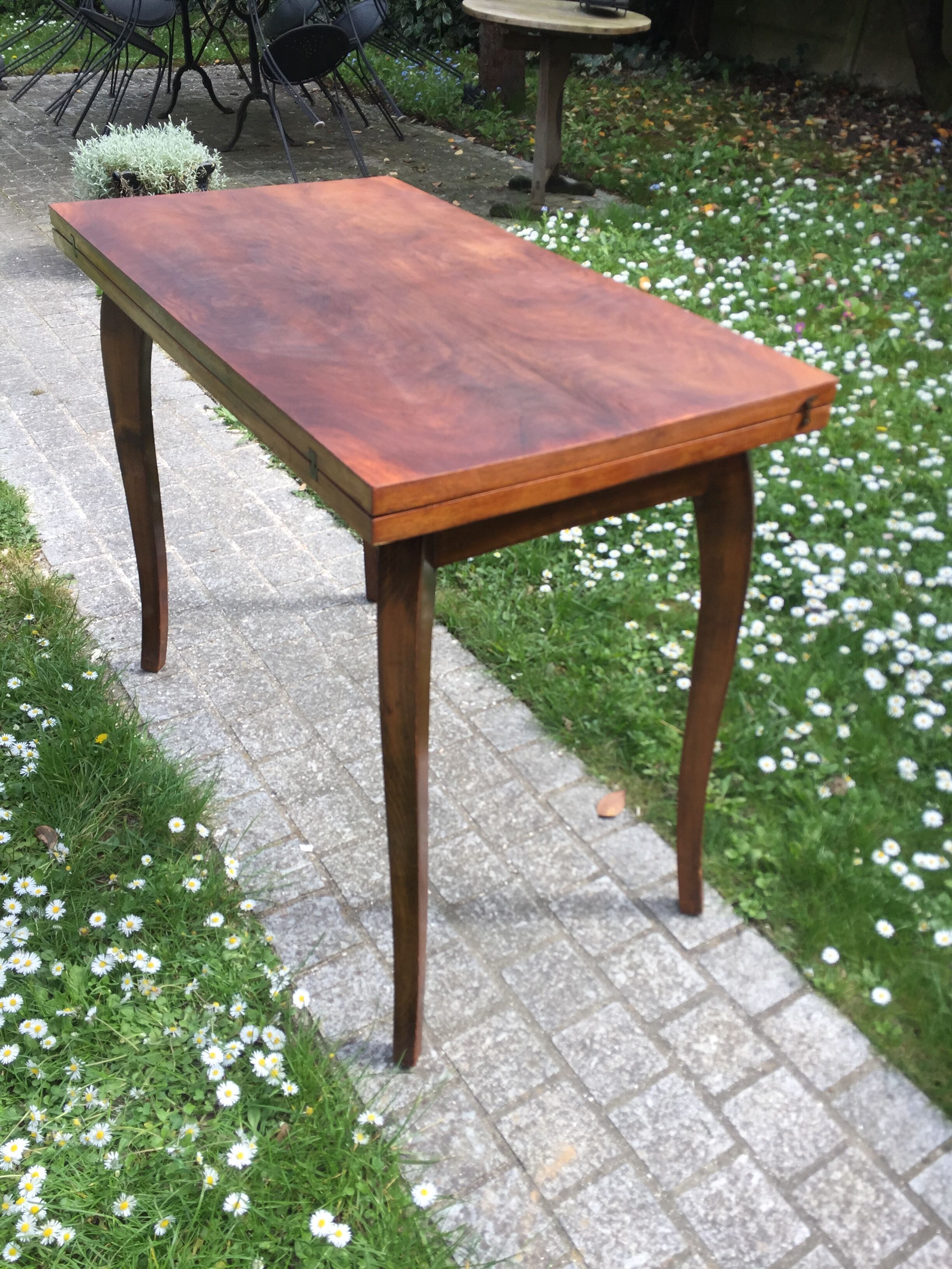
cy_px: 634
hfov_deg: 48.2
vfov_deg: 61.7
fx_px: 1063
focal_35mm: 29
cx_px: 476
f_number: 2.2
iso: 32
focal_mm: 4.15
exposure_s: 1/347
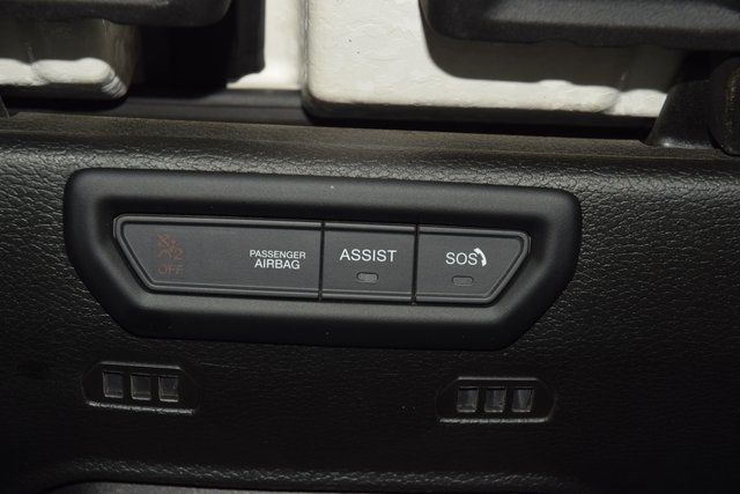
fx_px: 2159
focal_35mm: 105
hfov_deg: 19.5
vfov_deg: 13.0
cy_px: 247
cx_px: 370
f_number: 8
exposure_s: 1/125
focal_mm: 70
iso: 100
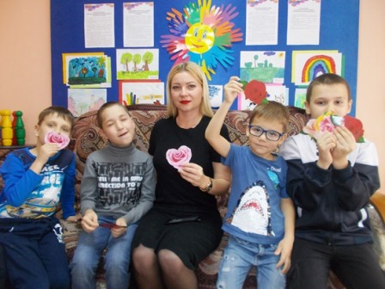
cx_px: 192
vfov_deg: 53.1
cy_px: 144
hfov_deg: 67.3
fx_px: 289
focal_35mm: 26
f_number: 3.2
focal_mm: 4.6
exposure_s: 1/25
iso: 200
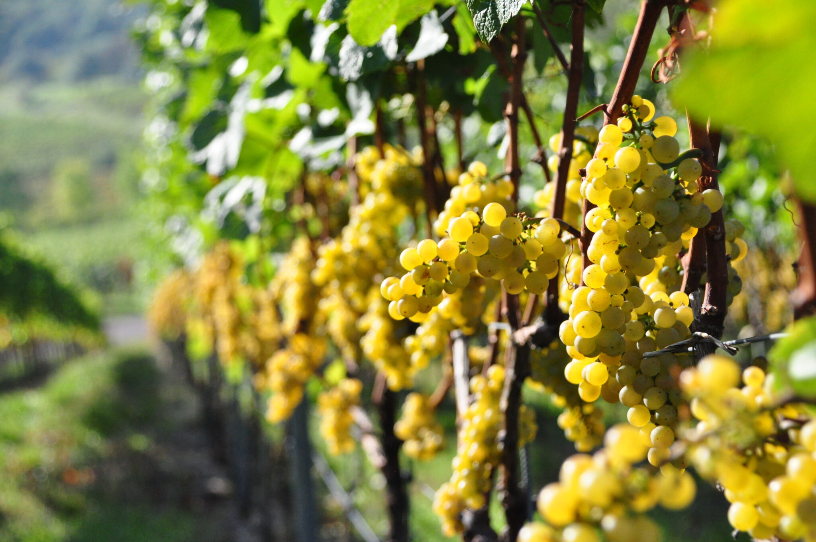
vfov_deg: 15.7
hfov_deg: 23.4
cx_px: 408
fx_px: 1969
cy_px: 271
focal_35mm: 87
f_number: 5
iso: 1600
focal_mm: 58
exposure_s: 1/4000
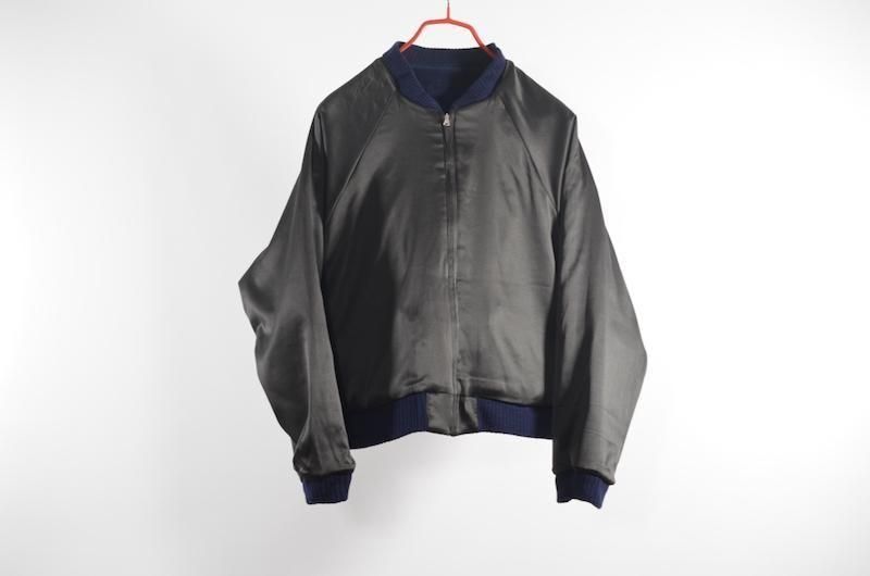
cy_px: 288
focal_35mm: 60
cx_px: 435
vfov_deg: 22.5
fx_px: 1447
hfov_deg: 33.5
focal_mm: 40
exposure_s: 1/60
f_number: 4
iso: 800
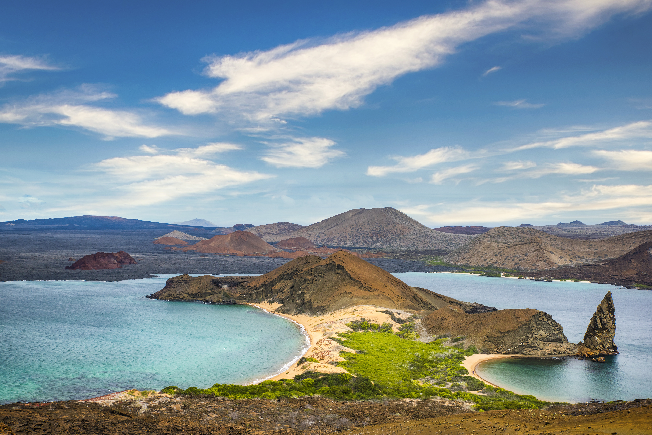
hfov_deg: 48.5
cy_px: 218
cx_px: 326
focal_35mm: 40
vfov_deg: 33.4
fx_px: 724
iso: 320
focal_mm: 40
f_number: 11
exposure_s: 1/500
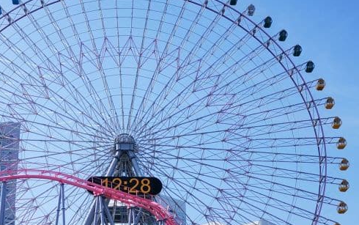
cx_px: 122
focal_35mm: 67
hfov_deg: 30.4
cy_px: 191
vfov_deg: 19.2
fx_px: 656
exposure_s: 1/3509
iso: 50
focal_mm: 4.75
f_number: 1.8
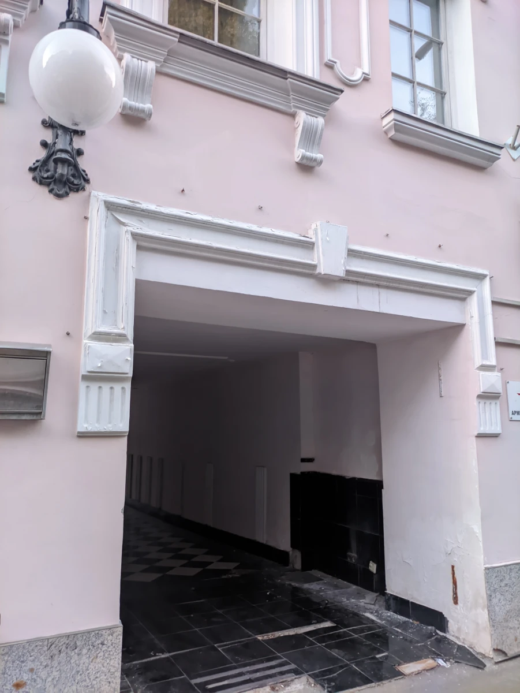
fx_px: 500
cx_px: 260
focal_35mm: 25
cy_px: 346
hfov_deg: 54.9
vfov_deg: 69.4
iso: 917
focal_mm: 5.43
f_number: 1.89
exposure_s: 1/33.3
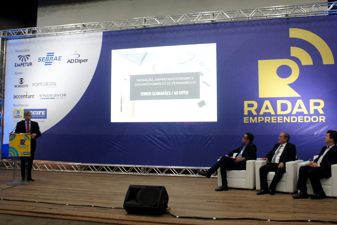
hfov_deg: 61.9
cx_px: 168
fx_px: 281
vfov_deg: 43.6
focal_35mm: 30
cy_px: 112
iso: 1600
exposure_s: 1/80
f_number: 3.5
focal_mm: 20
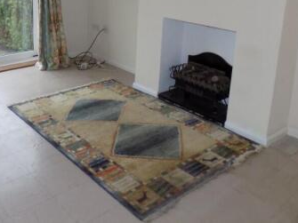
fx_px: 344
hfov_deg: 45.4
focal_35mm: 40
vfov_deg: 34.3
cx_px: 79
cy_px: 30
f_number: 3.1
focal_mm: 4
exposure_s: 1/30
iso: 250
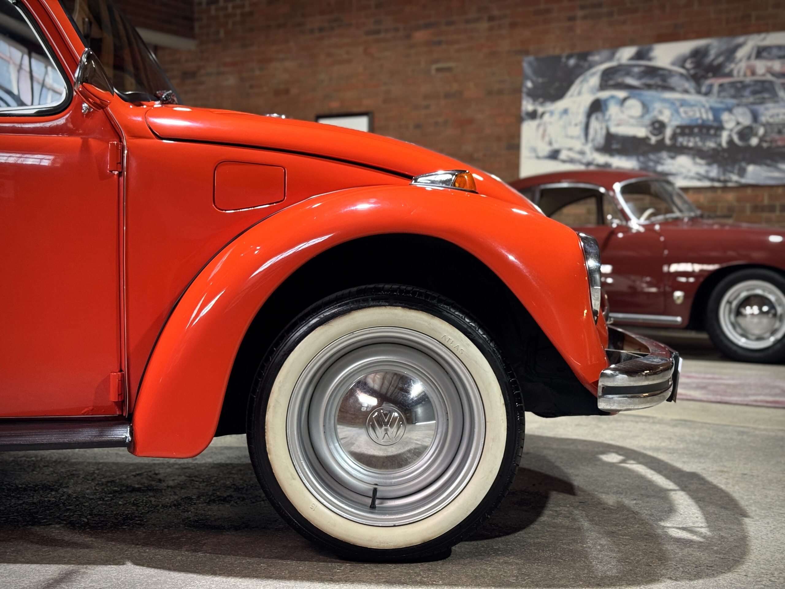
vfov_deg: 30.3
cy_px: 294
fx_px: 1089
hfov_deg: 39.7
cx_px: 392
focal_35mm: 48
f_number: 1.78
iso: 250
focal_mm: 6.76
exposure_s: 1/33
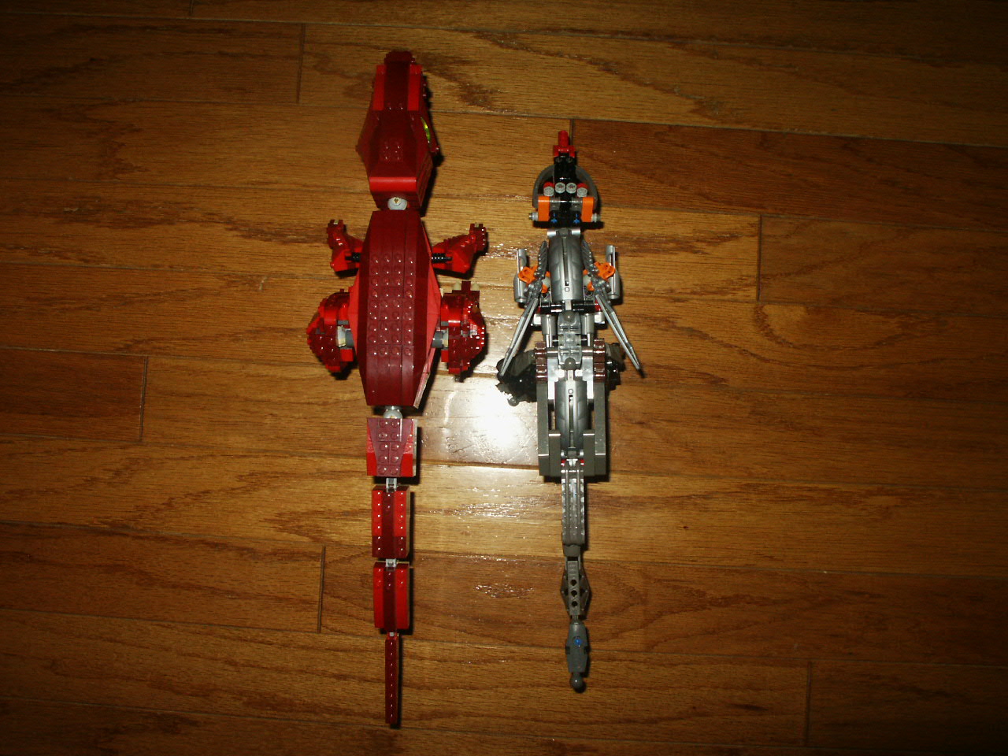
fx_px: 1019
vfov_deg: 40.7
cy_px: 378
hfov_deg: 52.6
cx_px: 504
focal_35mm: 35
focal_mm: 7.18
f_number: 6.7
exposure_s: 1/45
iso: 200
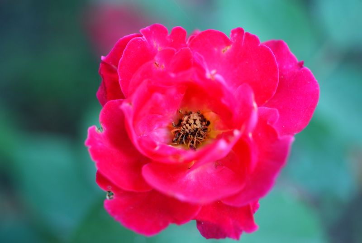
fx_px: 755
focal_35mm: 75
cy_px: 122
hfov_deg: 27.0
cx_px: 181
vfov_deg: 18.2
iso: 200
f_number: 2.8
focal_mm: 50
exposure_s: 1/80
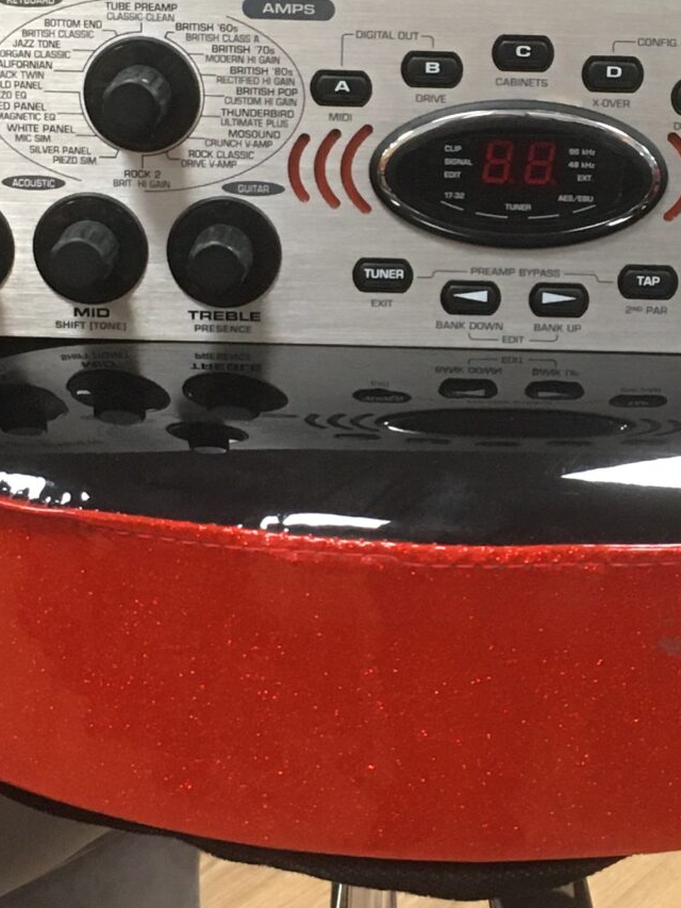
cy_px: 302
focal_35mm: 87
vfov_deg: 22.4
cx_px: 479
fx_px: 2281
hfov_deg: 16.9
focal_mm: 4.15
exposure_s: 1/33
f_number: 2.2
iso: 200
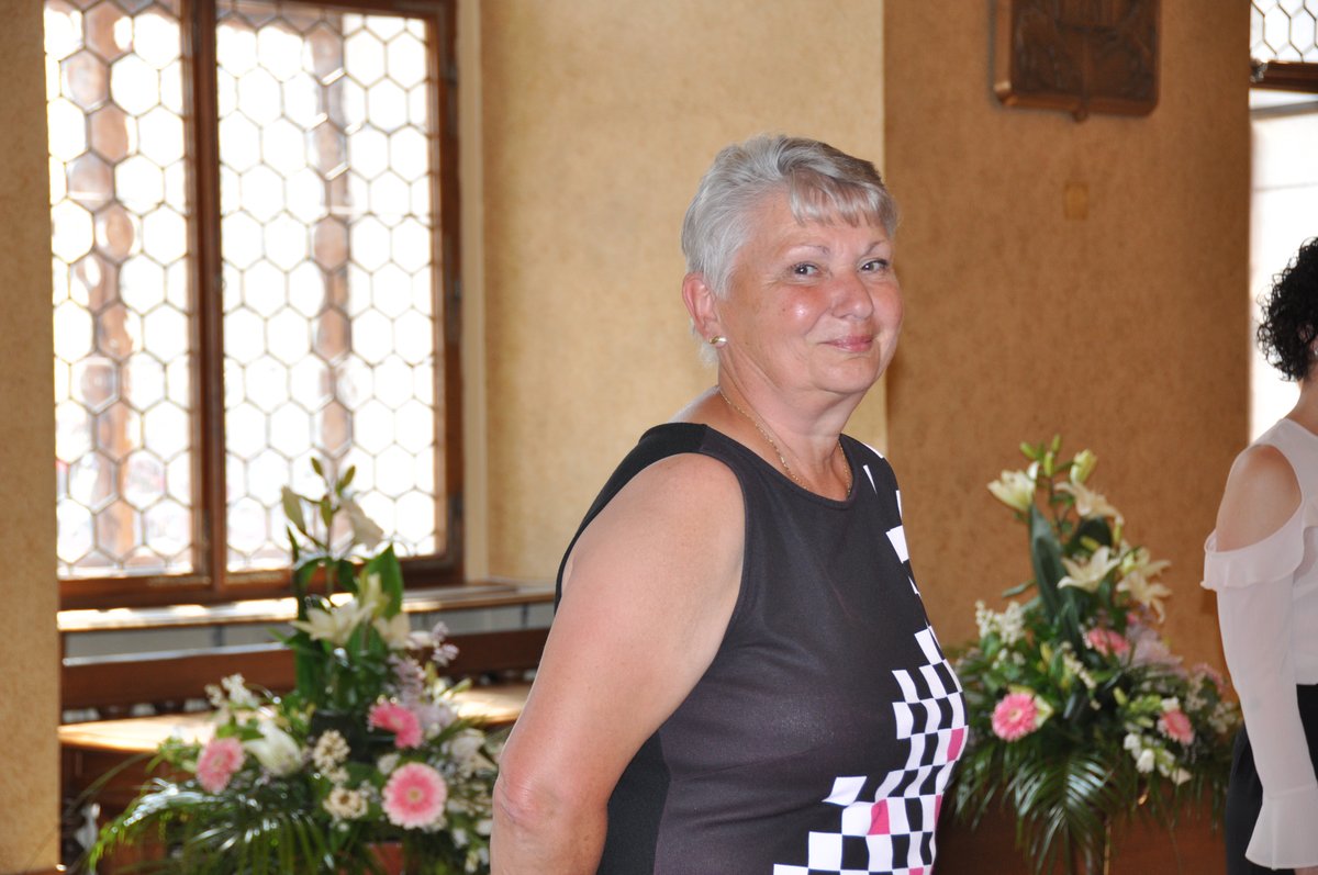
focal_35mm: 90
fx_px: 3291
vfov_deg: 15.2
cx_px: 659
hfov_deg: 22.6
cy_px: 438
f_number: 4.8
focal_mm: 60
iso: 450
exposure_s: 1/125
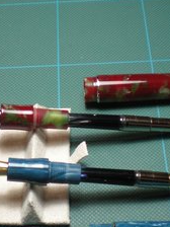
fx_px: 557
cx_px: 49
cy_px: 137
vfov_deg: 23.0
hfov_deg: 17.3
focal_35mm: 85
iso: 159
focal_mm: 6.3
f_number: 3.1
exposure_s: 1/70
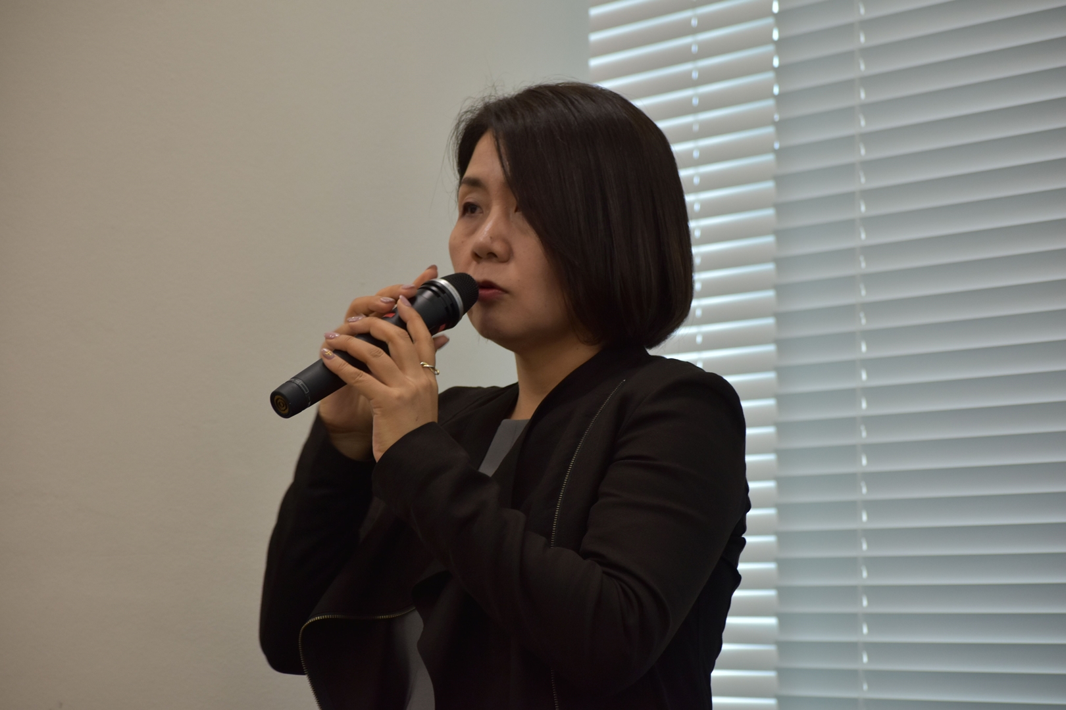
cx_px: 533
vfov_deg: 8.2
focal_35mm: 168
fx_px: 4974
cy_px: 355
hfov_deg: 12.2
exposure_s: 1/60
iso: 450
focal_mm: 112
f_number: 4.8
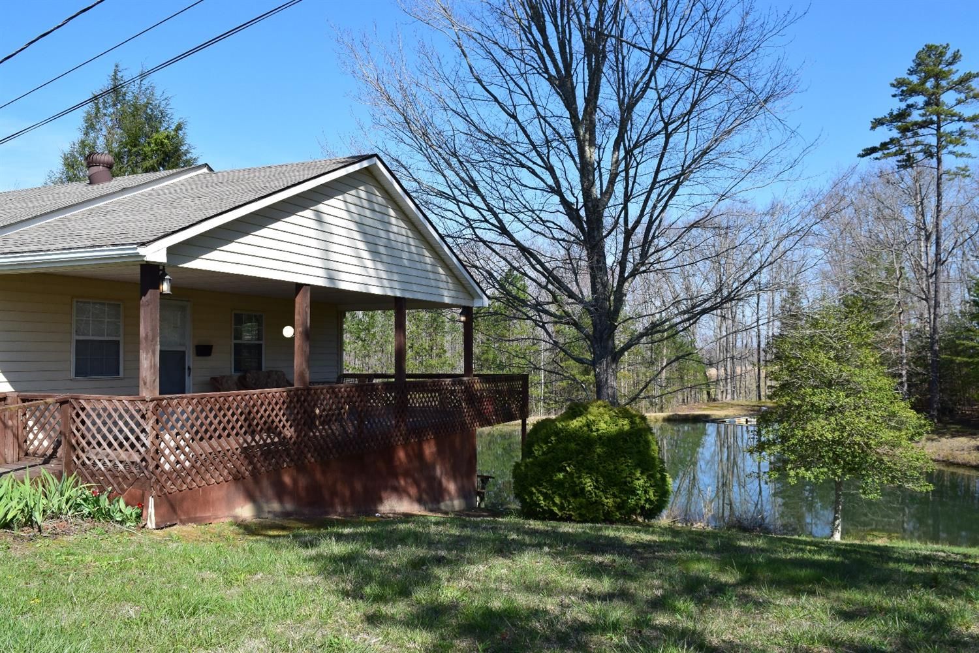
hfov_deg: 61.9
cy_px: 326
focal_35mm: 30
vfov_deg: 43.6
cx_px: 490
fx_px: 816
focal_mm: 20
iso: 400
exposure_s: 1/500
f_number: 11
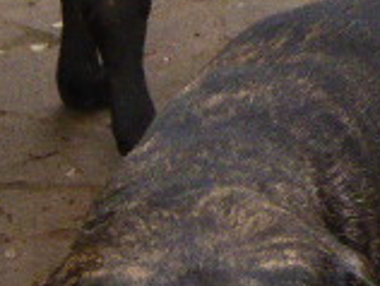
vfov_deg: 5.6
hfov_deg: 7.4
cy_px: 406
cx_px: 488
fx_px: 2891
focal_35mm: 263
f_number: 4.3
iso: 800
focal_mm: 10.9
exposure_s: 1/125
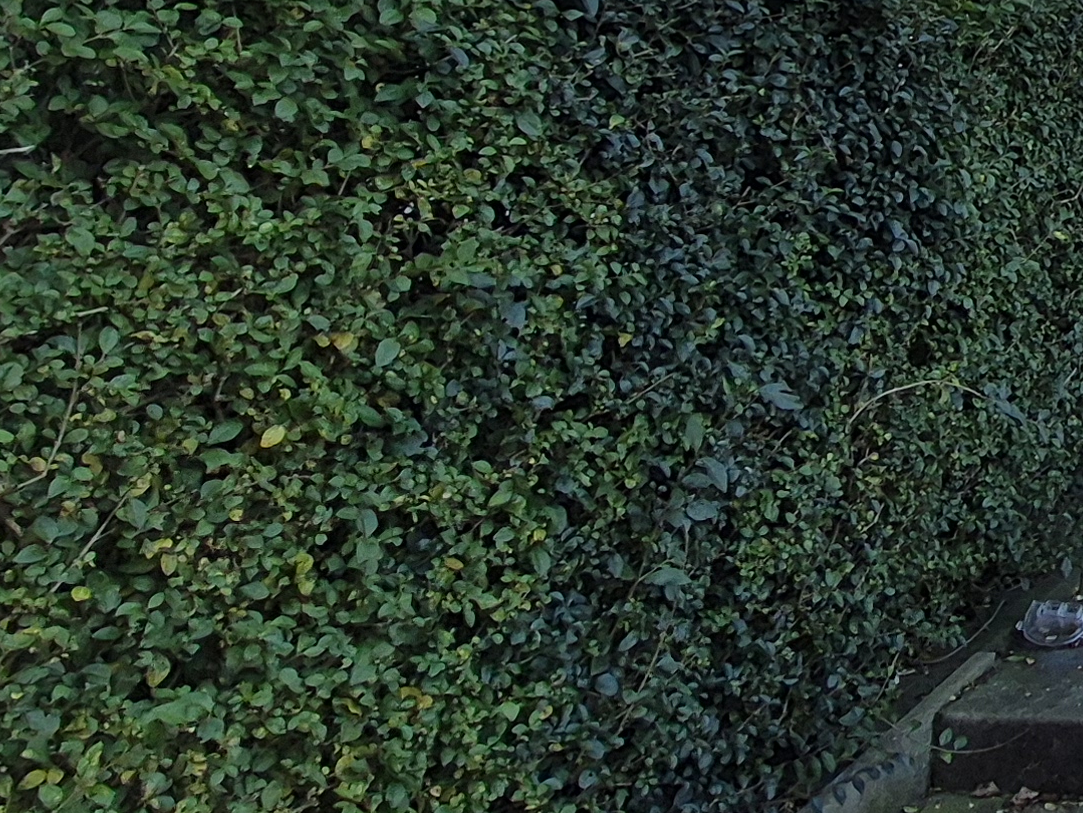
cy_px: -221
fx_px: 1502
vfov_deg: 26.2
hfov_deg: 26.8
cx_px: 1660
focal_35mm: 48
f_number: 2.2
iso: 50
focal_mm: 2.2
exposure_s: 1/325
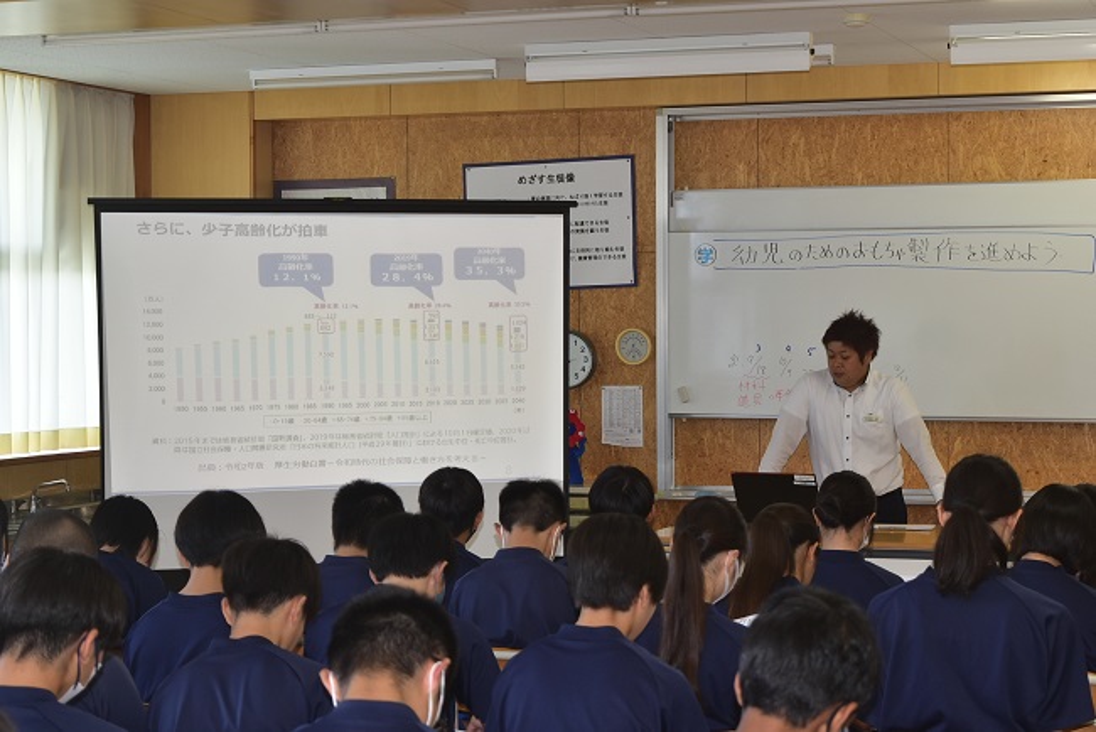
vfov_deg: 17.5
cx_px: 548
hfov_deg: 26.0
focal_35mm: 78
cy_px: 366
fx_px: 2376
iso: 400
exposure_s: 1/80
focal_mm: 52
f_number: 5.6
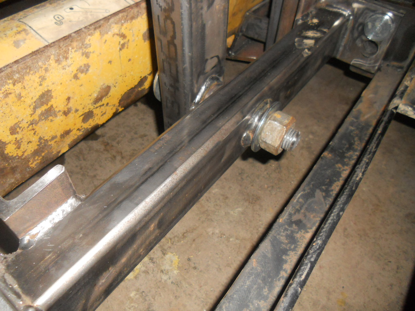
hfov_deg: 65.3
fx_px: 324
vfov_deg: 51.4
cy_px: 156
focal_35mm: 27
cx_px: 208
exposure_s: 1/25
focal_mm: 4.9
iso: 320
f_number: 8
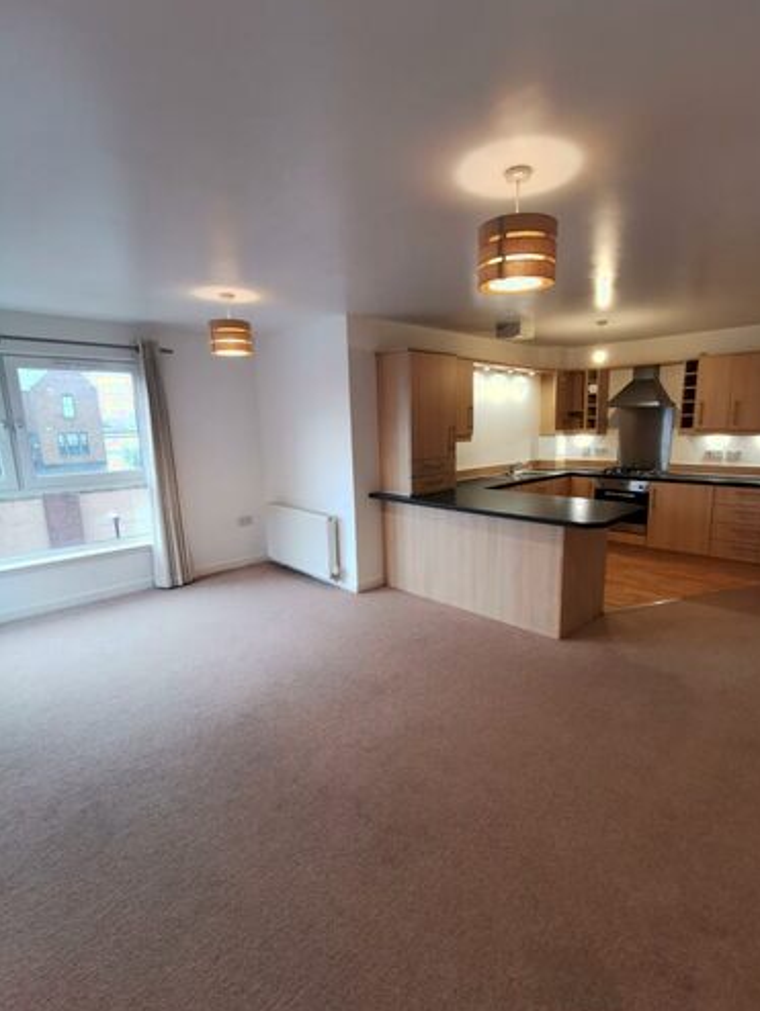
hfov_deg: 74.7
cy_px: 521
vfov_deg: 91.0
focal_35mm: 17
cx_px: 402
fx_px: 497
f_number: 2.2
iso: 200
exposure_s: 1/30
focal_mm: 2.35
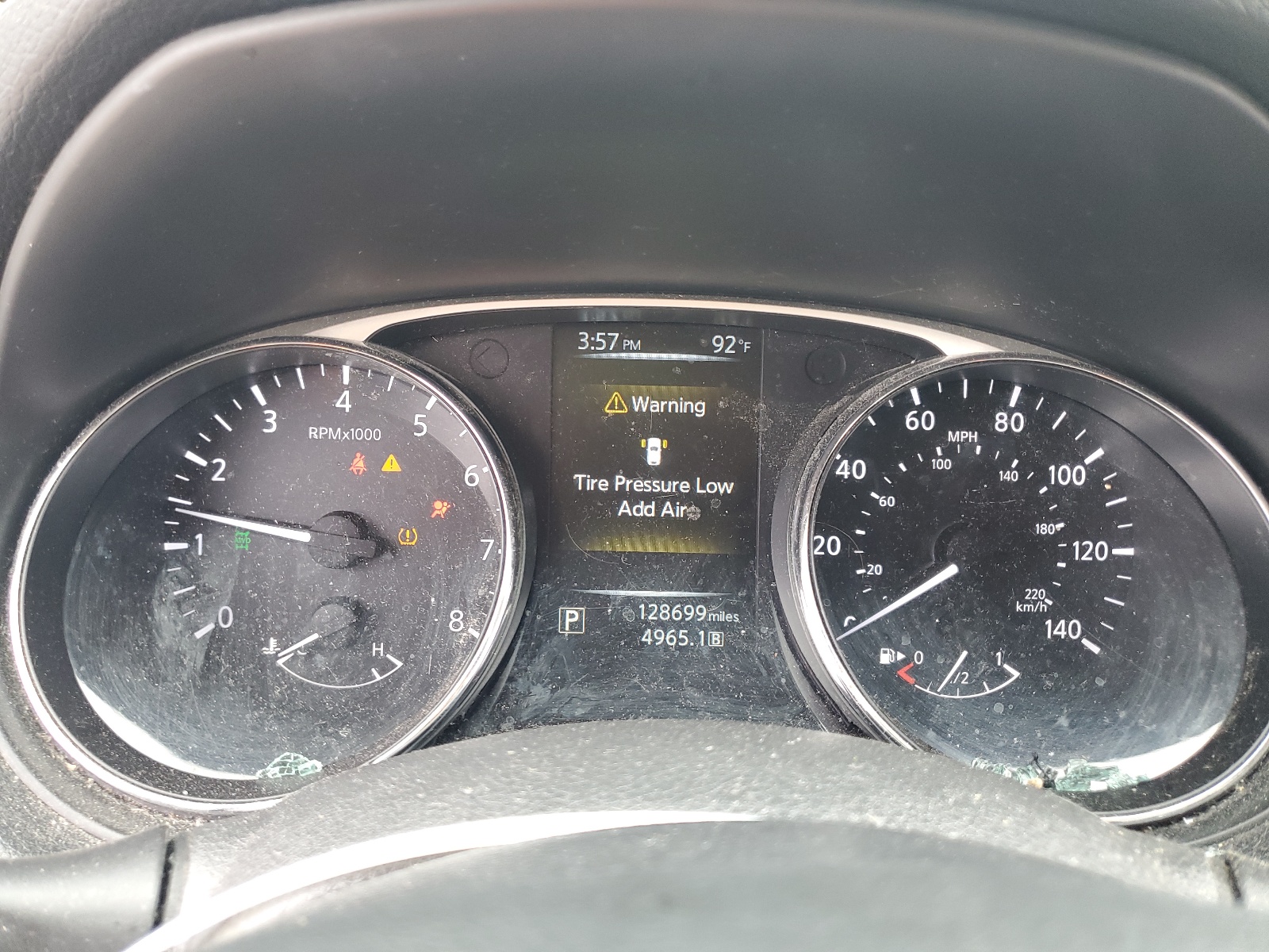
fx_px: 953
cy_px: 476
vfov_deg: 53.1
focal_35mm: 26
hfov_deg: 67.3
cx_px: 634
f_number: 1.5
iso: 89
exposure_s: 1/60.2
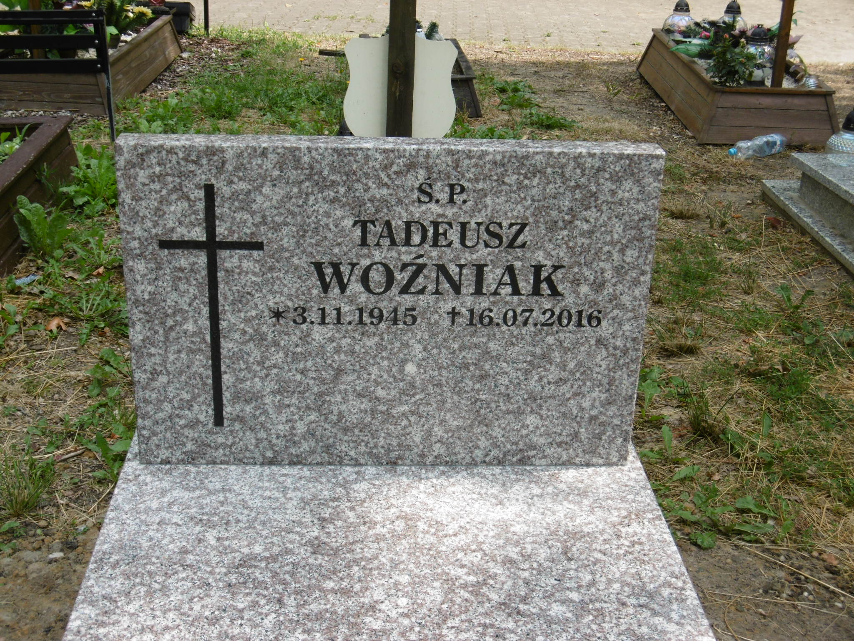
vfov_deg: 28.6
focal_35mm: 51
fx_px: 1258
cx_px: 427
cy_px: 320
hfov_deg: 37.5
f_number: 4
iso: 100
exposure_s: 1/320
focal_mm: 9.2
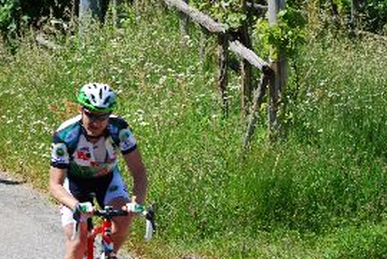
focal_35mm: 362
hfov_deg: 5.7
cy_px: 151
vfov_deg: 3.8
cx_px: 118
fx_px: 3896
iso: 100
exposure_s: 1/125
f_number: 9
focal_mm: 145
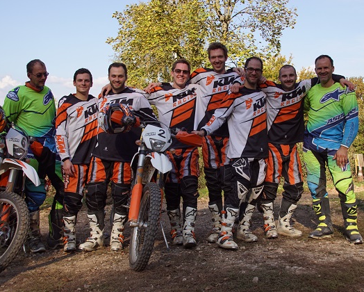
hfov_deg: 44.6
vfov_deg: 36.5
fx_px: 442
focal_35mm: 41
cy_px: 147
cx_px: 214
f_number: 5.6
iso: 100
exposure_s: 1/160
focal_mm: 24
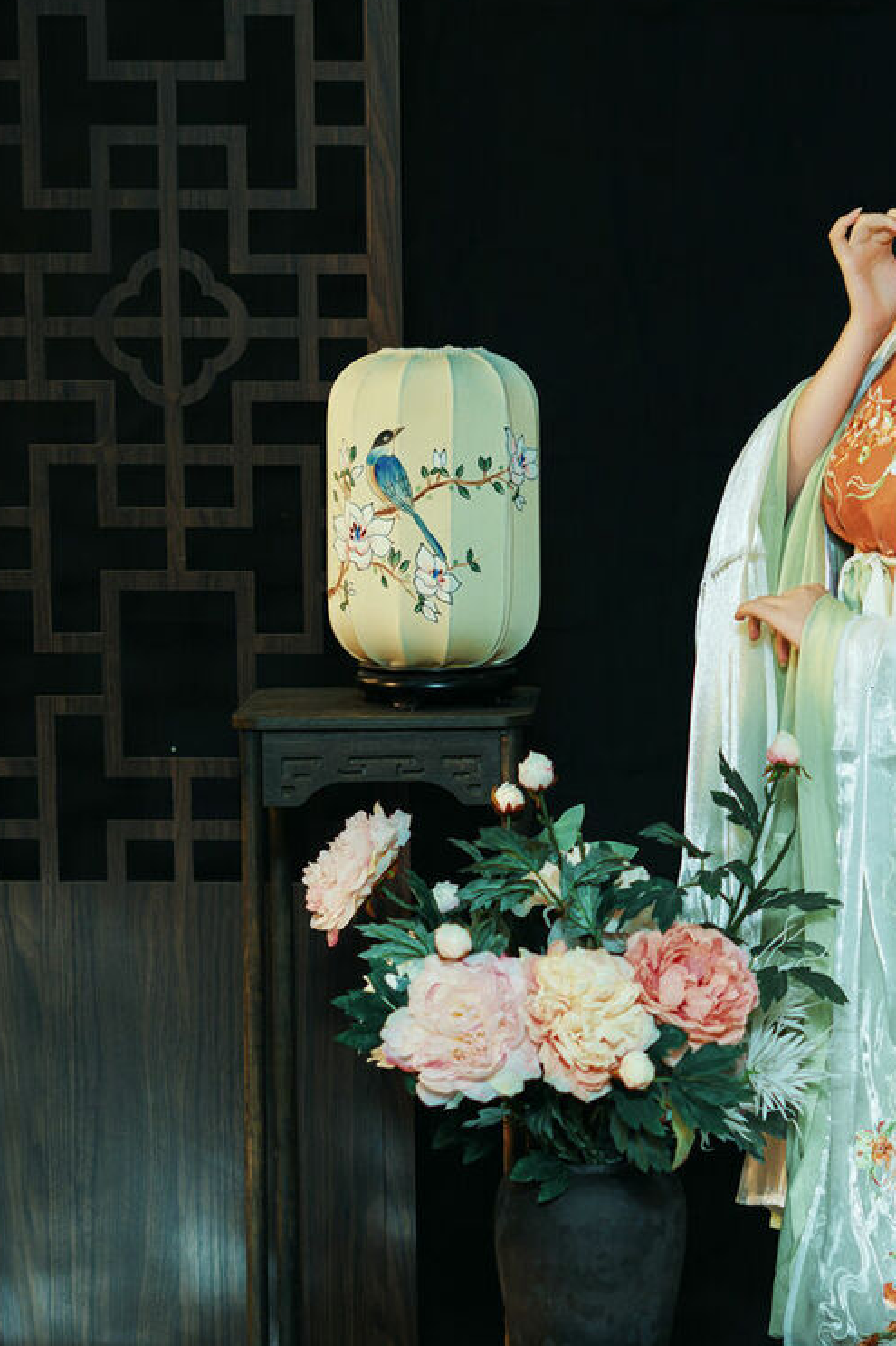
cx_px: 912
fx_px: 3959
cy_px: 573
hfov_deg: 12.7
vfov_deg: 19.3
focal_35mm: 106
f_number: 2.2
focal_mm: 50
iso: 200
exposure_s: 1/125
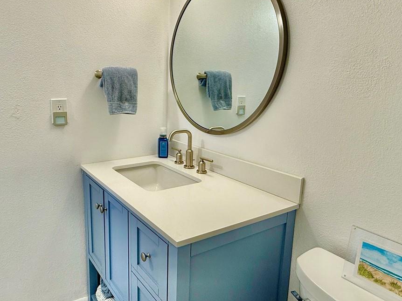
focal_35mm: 26
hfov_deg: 66.2
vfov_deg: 52.9
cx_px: 149
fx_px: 302
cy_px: 133
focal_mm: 2.22
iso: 64
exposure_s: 1/120
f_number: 2.2
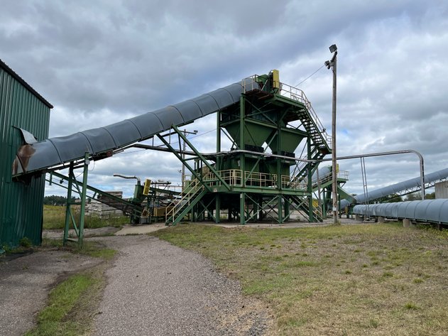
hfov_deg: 67.3
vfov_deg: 53.0
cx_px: 224
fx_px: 336
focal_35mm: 26
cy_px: 168
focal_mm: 5.1
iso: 50
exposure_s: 1/2825
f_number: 1.6
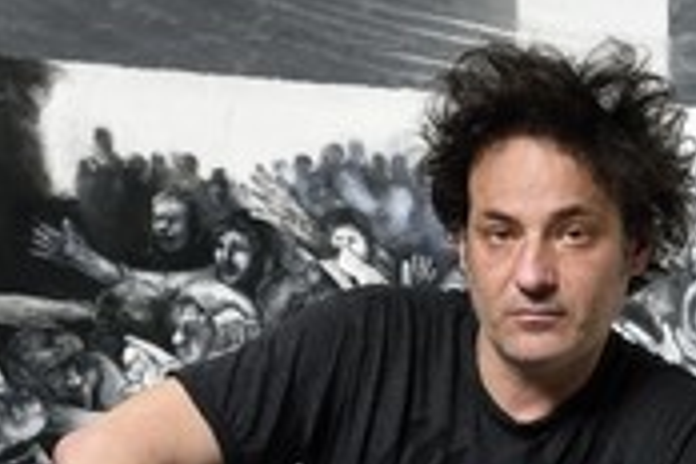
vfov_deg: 16.2
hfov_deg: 24.7
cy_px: 516
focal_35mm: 82
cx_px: 280
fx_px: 1585
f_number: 13
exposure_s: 1/250
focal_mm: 34
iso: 125
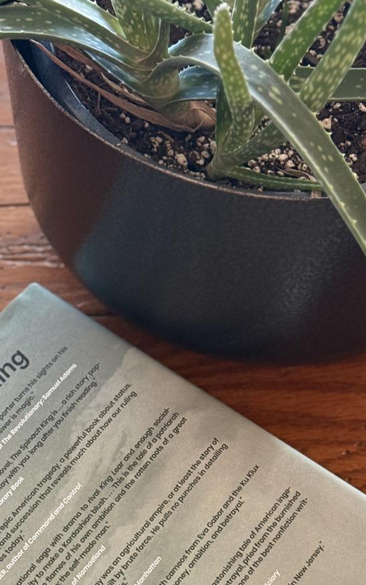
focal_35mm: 93
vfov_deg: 22.2
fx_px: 1484
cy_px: 390
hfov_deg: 14.1
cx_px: 188
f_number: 1.78
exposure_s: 1/40
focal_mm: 6.76
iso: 250
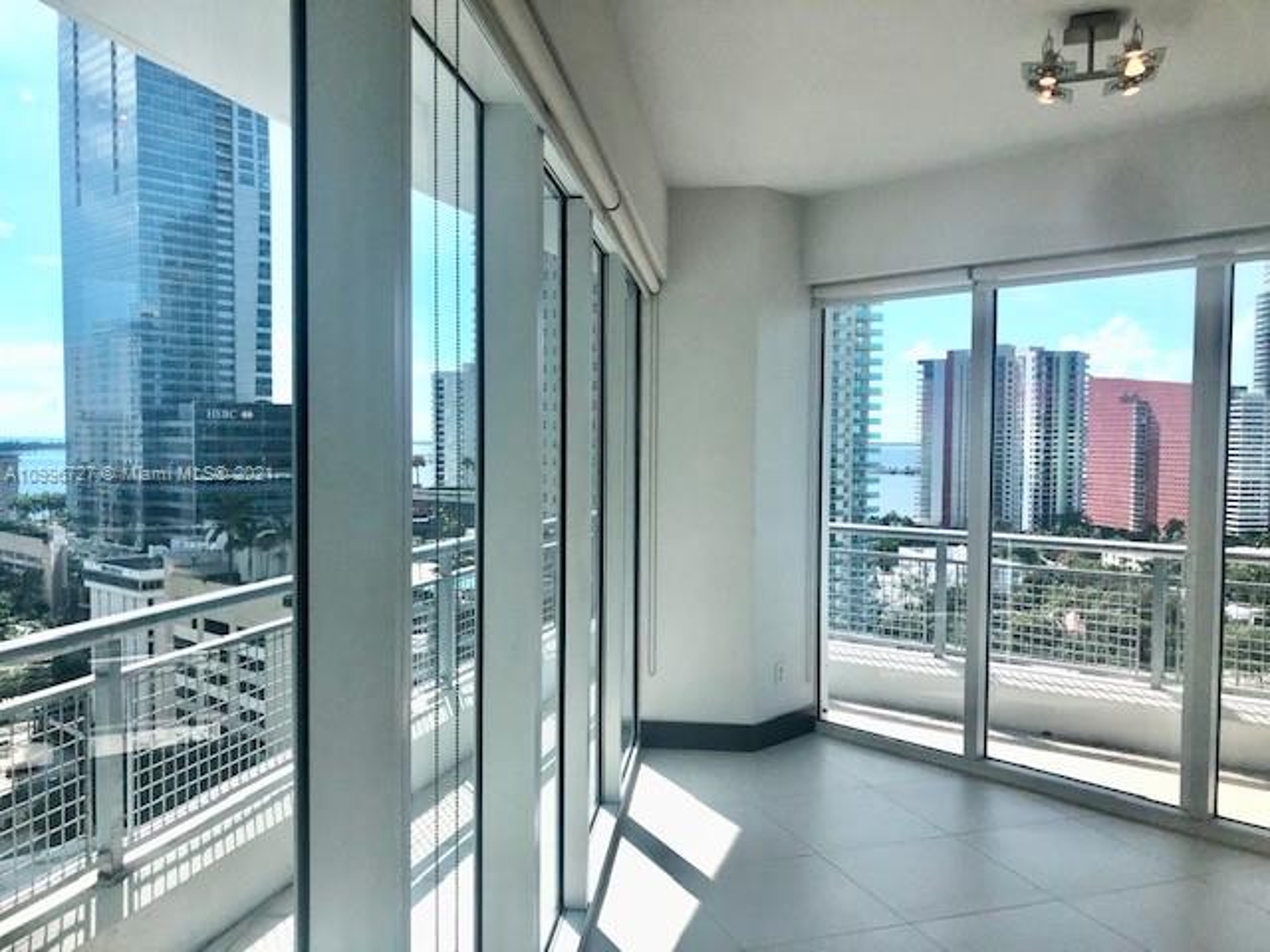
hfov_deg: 63.4
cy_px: 476
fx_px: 1027
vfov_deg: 49.7
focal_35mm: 28
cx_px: 635
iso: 25
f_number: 1.8
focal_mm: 3.99
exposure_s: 1/2288
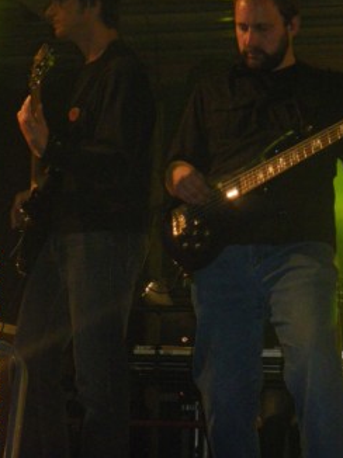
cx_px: 173
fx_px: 1693
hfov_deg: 11.6
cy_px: 190
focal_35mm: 128
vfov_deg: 15.4
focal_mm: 16.5
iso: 800
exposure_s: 1/100
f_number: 5.3
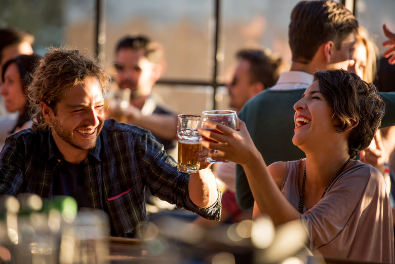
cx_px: 198
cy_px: 132
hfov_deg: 10.8
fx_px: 2086
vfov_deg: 7.2
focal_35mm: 190
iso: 100
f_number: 2.8
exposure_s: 1/160
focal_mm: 190
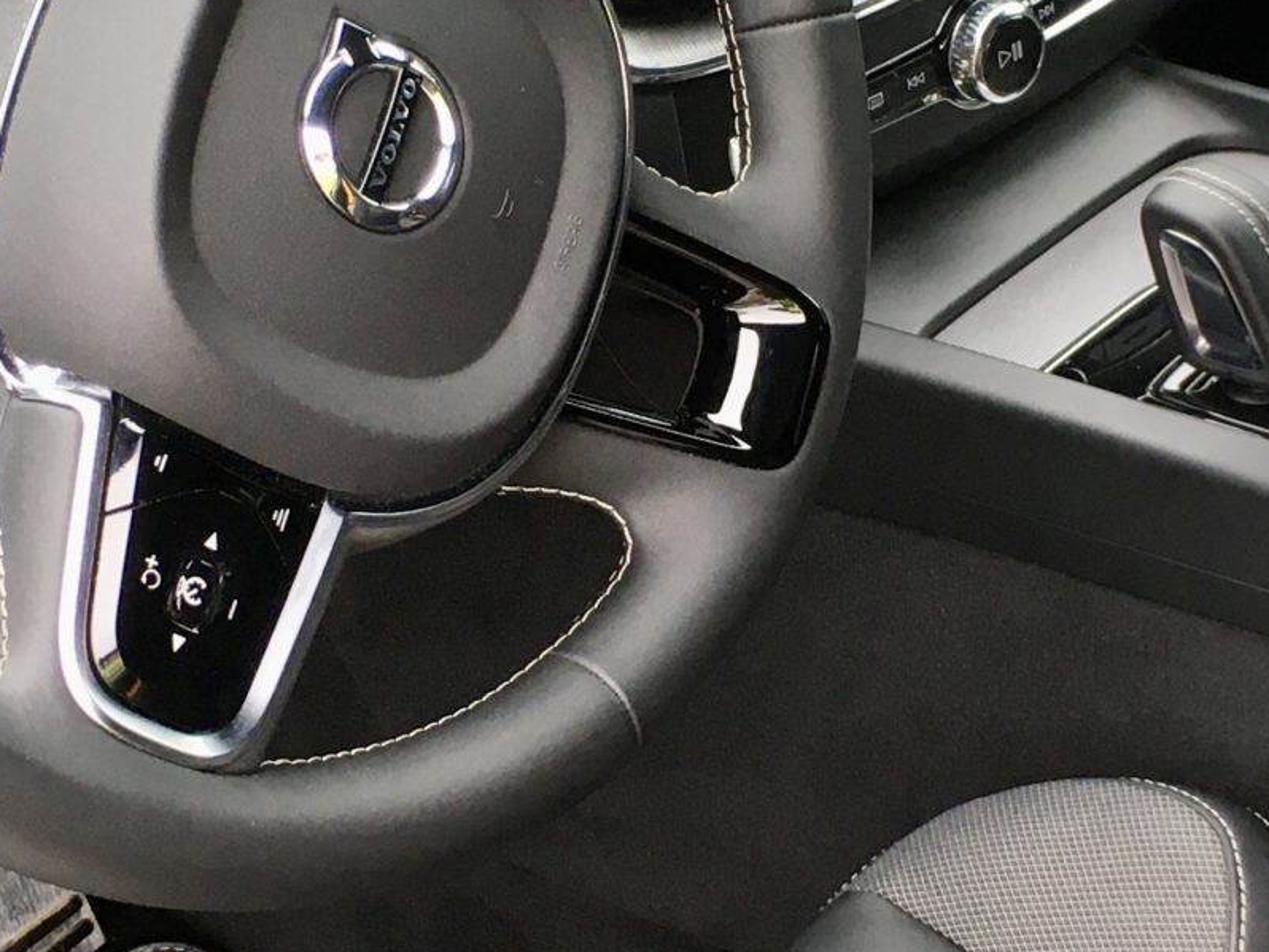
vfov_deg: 15.9
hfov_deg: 21.1
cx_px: 698
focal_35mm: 93
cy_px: 335
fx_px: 3410
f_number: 2.2
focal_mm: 4.15
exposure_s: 1/33
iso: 25
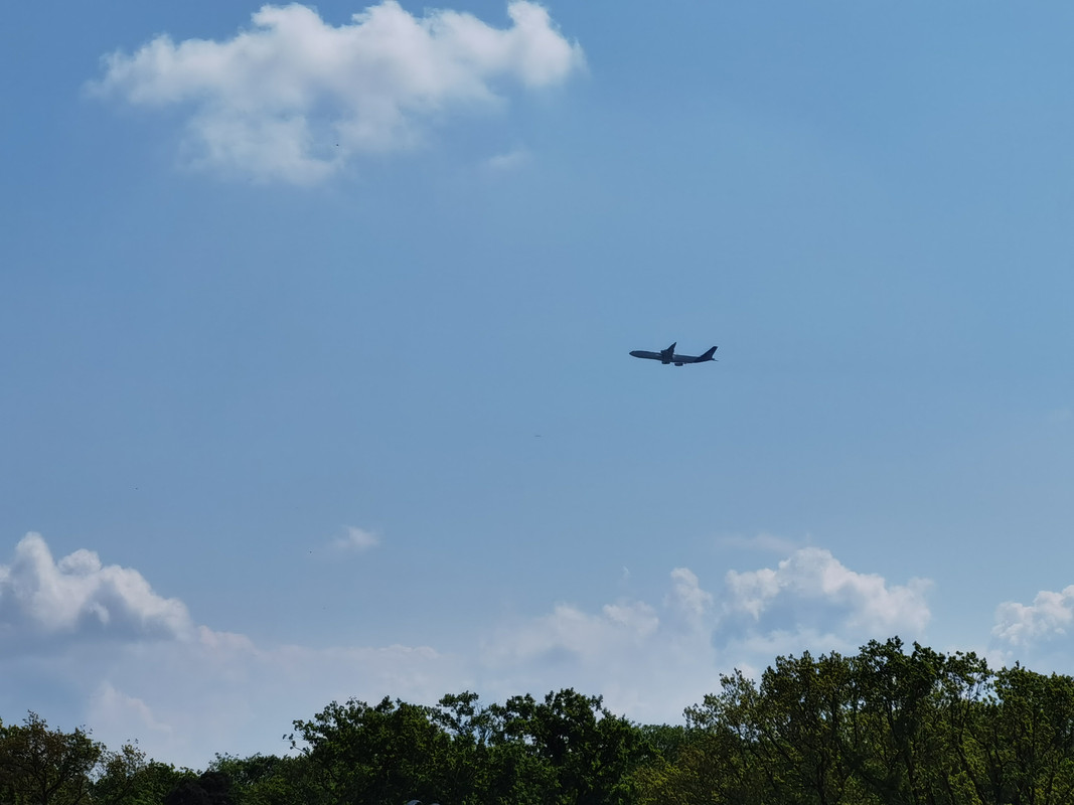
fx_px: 3412
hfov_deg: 17.9
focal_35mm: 110
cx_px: 537
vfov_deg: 13.5
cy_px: 402
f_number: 2.4
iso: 50
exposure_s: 1/4505
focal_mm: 7.48
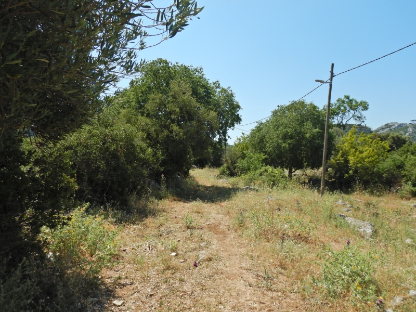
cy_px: 156
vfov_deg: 56.8
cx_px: 208
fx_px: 288
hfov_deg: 71.6
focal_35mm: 24
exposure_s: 1/800
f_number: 4.1
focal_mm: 4.3
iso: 125
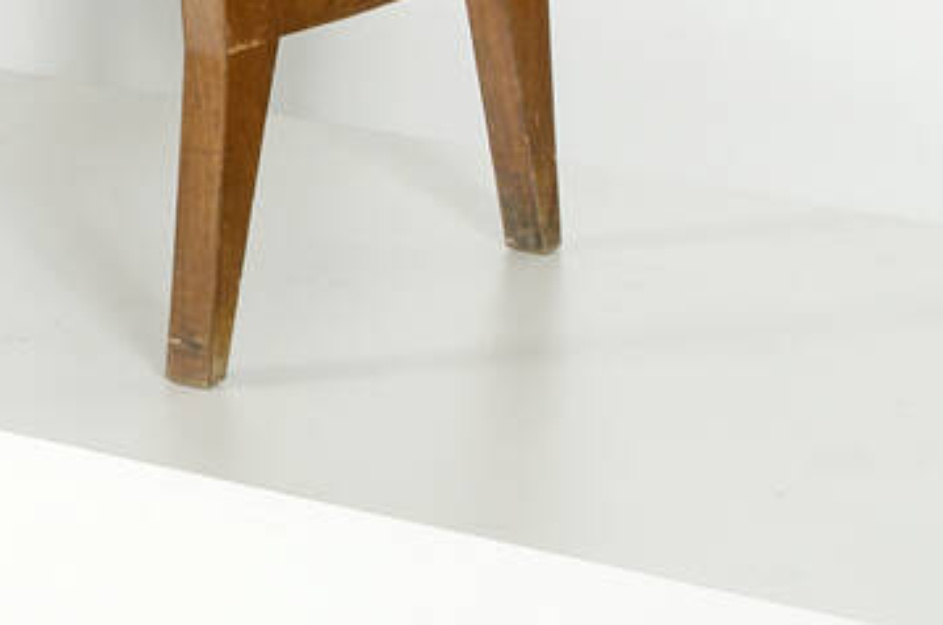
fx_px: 4890
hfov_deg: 10.4
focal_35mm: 187
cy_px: -214
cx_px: -691
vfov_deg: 7.2
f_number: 16
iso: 250
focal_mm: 32
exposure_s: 1/200
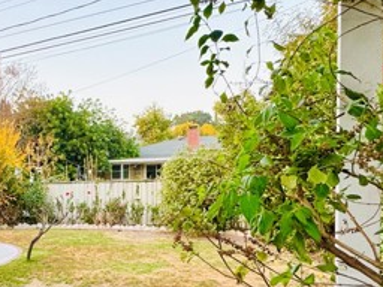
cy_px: 203
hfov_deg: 48.3
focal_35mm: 35
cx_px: 54
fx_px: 387
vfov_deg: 39.9
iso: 200
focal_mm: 2.22
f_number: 2.2
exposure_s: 1/99
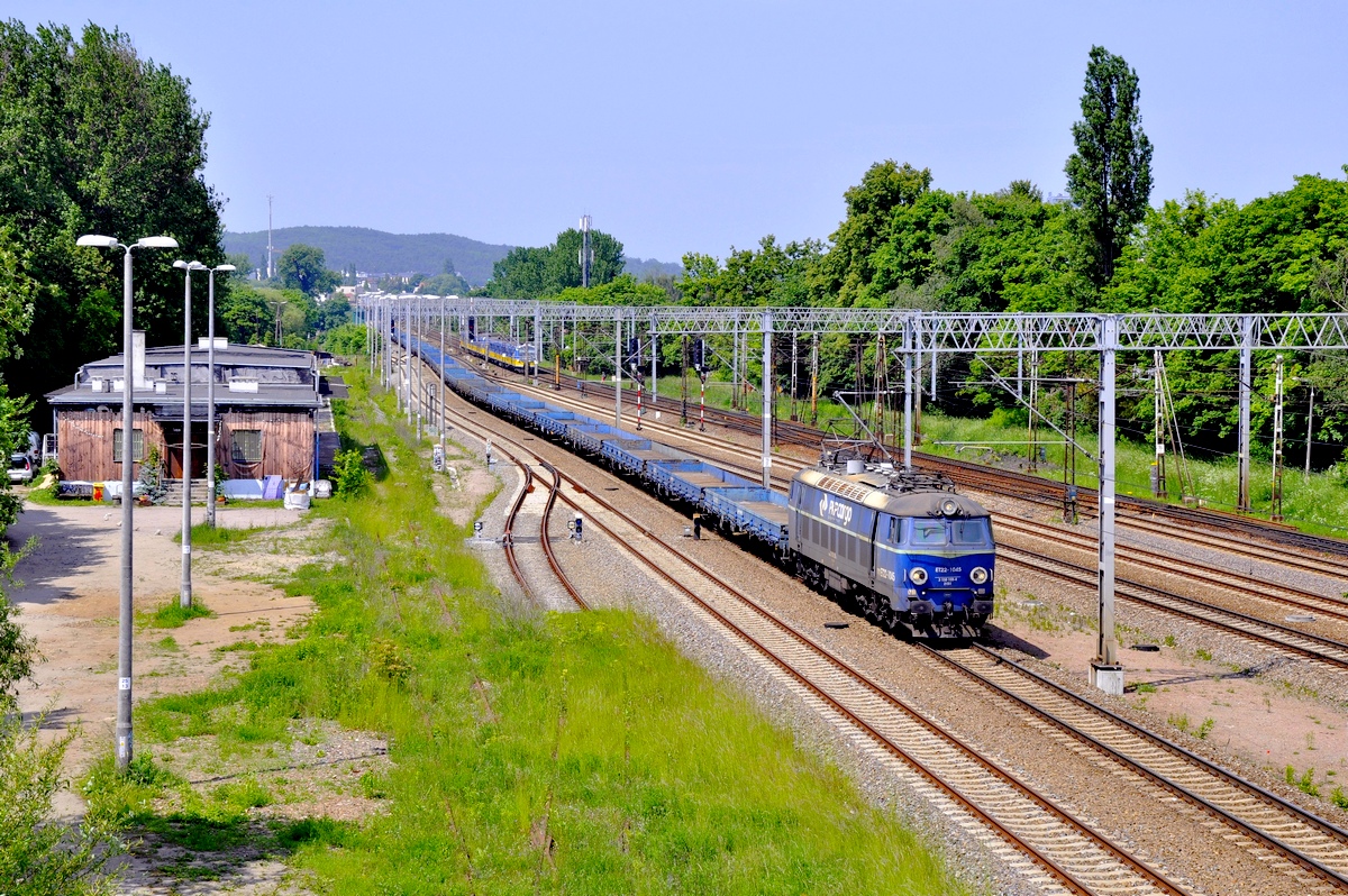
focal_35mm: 72
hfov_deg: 28.1
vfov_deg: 18.9
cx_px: 674
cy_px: 448
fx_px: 2694
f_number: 10
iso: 200
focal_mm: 48
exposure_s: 1/400
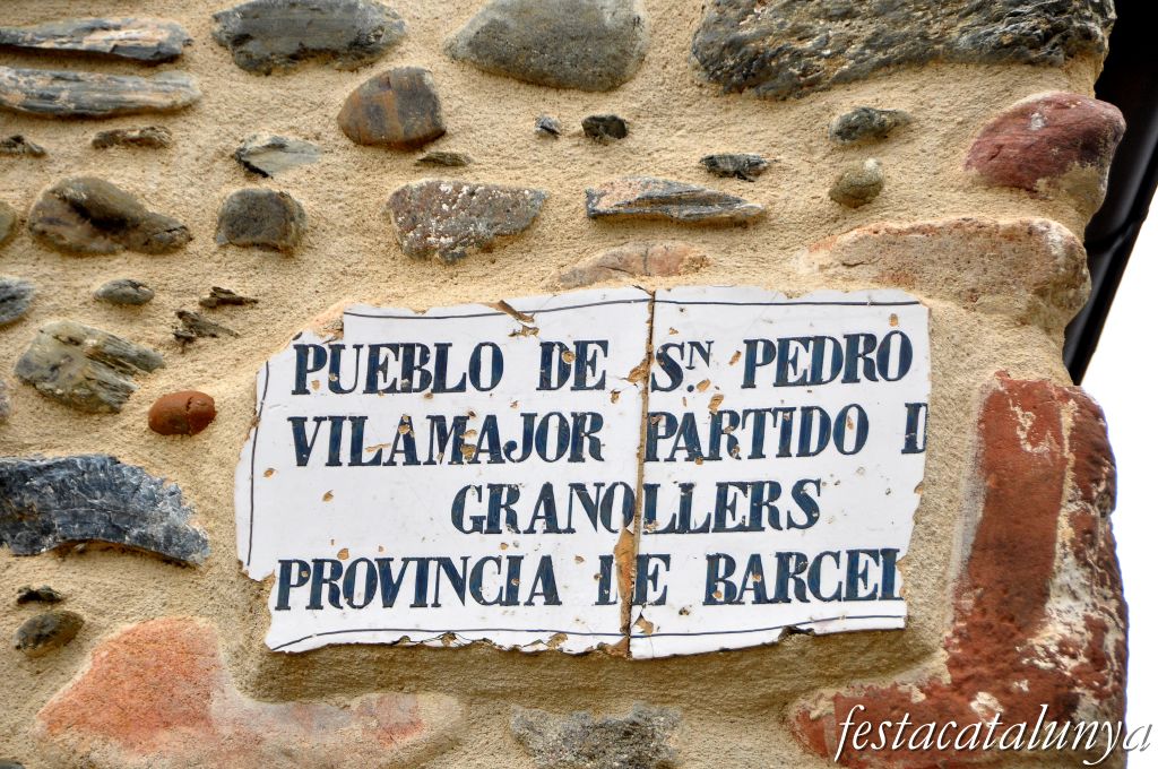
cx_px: 579
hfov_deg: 10.2
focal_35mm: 202
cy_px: 384
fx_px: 6505
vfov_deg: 6.8
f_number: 5.6
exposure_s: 1/250
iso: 500
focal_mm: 135
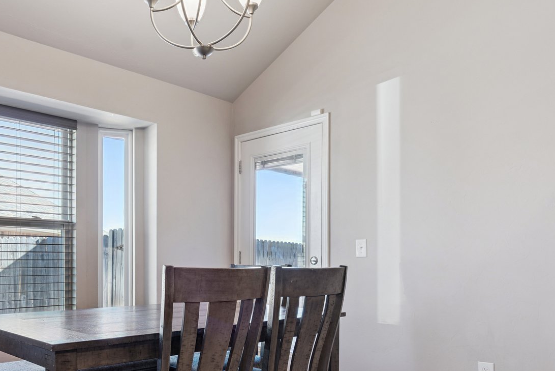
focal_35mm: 30
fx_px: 463
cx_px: 179
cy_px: 269
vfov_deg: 42.6
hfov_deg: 60.3
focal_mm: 16
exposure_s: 1/13
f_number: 7.1
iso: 200
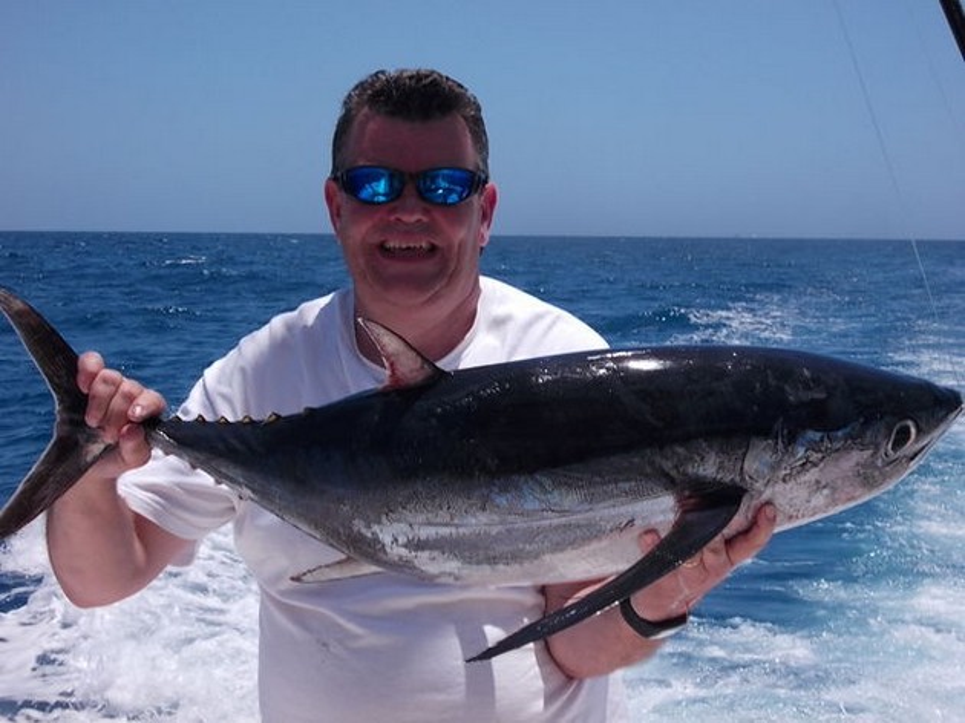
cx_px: 482
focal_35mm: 71
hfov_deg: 27.4
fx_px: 1979
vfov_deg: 20.7
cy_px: 362
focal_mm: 10
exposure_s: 1/250
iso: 80
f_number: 8.6
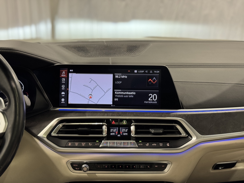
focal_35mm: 48
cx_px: 122
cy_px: 92
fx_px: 338
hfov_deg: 39.7
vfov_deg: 30.3
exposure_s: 1/50
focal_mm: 6.76
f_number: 1.78
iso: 100
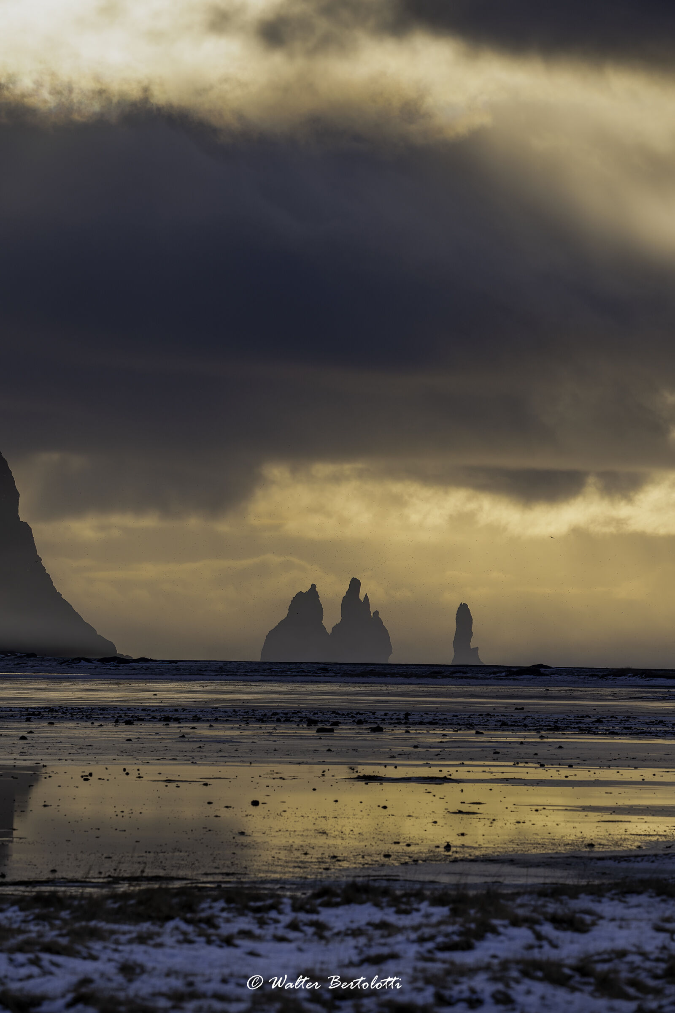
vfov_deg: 6.9
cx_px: 338
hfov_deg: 4.6
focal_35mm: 300
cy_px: 506
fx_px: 8437
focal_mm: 300
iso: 250
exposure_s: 1/1250
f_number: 7.1
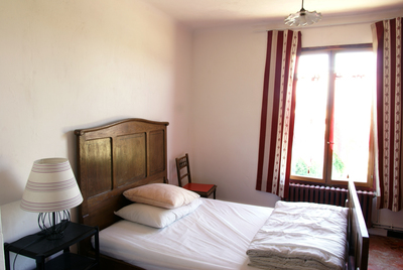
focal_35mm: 26
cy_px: 135
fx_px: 286
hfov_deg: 70.4
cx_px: 202
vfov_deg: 50.6
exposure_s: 3.2
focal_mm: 17
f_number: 16
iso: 100
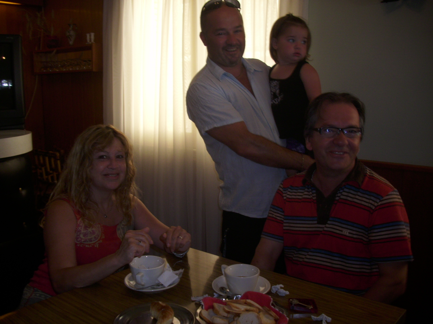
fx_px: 388
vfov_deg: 45.4
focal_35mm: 31
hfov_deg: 58.4
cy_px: 162
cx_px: 216
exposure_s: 1/30
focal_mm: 6.2
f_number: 2.8
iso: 50
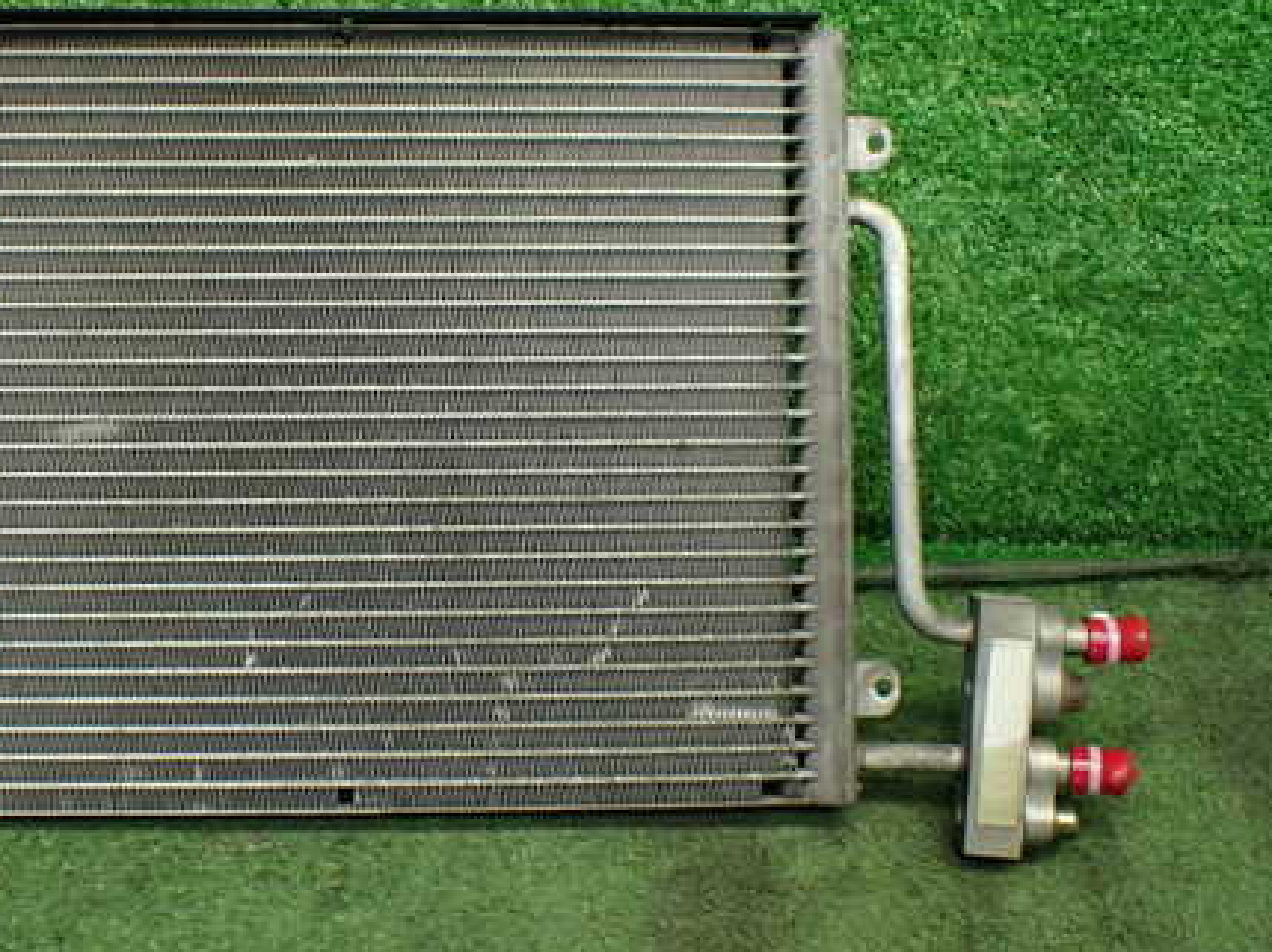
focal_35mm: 42
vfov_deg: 34.3
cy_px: 418
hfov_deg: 44.2
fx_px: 1542
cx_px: 427
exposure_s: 1/125
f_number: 2.3
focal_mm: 5.4
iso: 640
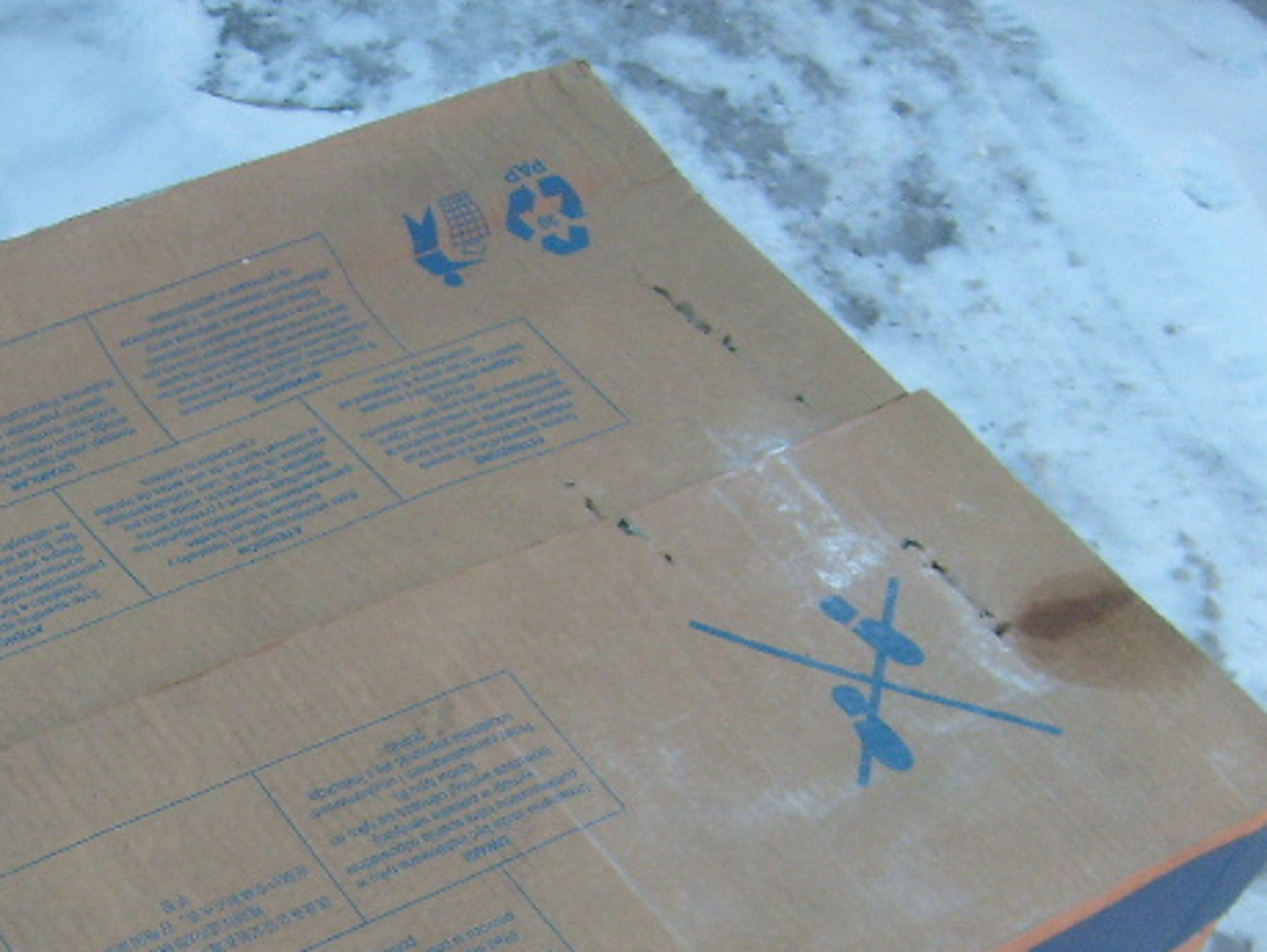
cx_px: 44
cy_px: 982
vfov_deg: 18.4
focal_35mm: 78
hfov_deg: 24.1
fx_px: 2857
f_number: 2.8
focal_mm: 5.8
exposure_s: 1/350
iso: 80
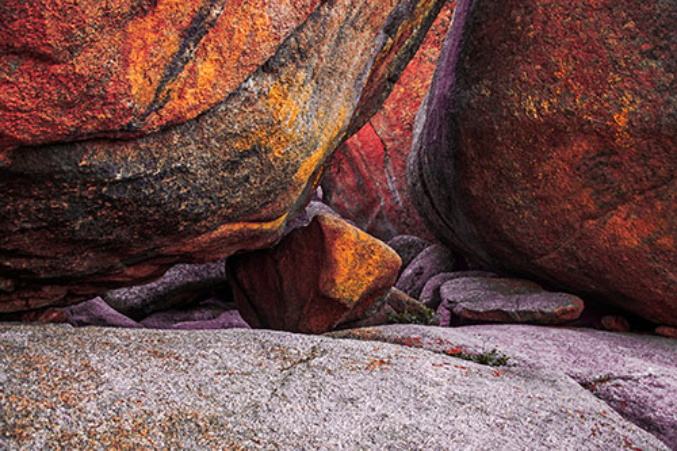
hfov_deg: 49.6
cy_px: 226
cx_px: 338
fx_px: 733
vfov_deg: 34.2
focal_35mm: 39
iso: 90
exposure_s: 1/40
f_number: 3.8
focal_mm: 26
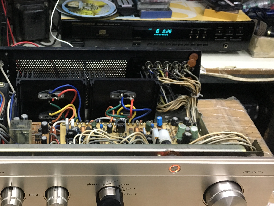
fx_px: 388
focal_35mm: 49
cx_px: 76
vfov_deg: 29.7
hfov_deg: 38.1
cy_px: 105
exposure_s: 1/33
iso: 200
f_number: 2.2
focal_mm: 4.15
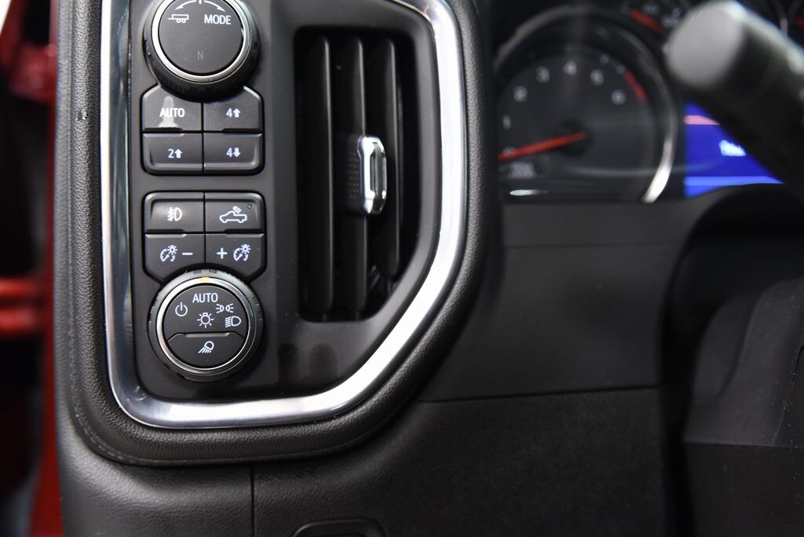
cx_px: 402
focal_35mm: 42
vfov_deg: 31.9
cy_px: 268
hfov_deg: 46.4
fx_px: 938
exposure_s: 1/15
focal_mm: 42
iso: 1600
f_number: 4
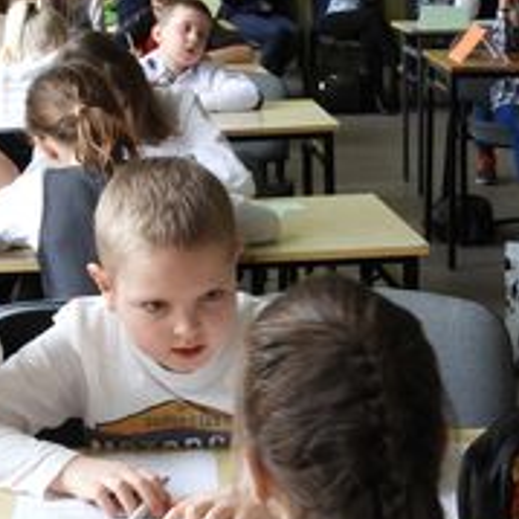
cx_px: 293
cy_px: 209
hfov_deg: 17.4
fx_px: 1696
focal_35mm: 100
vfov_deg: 17.4
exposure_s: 1/30
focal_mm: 8.1
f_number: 4
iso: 125
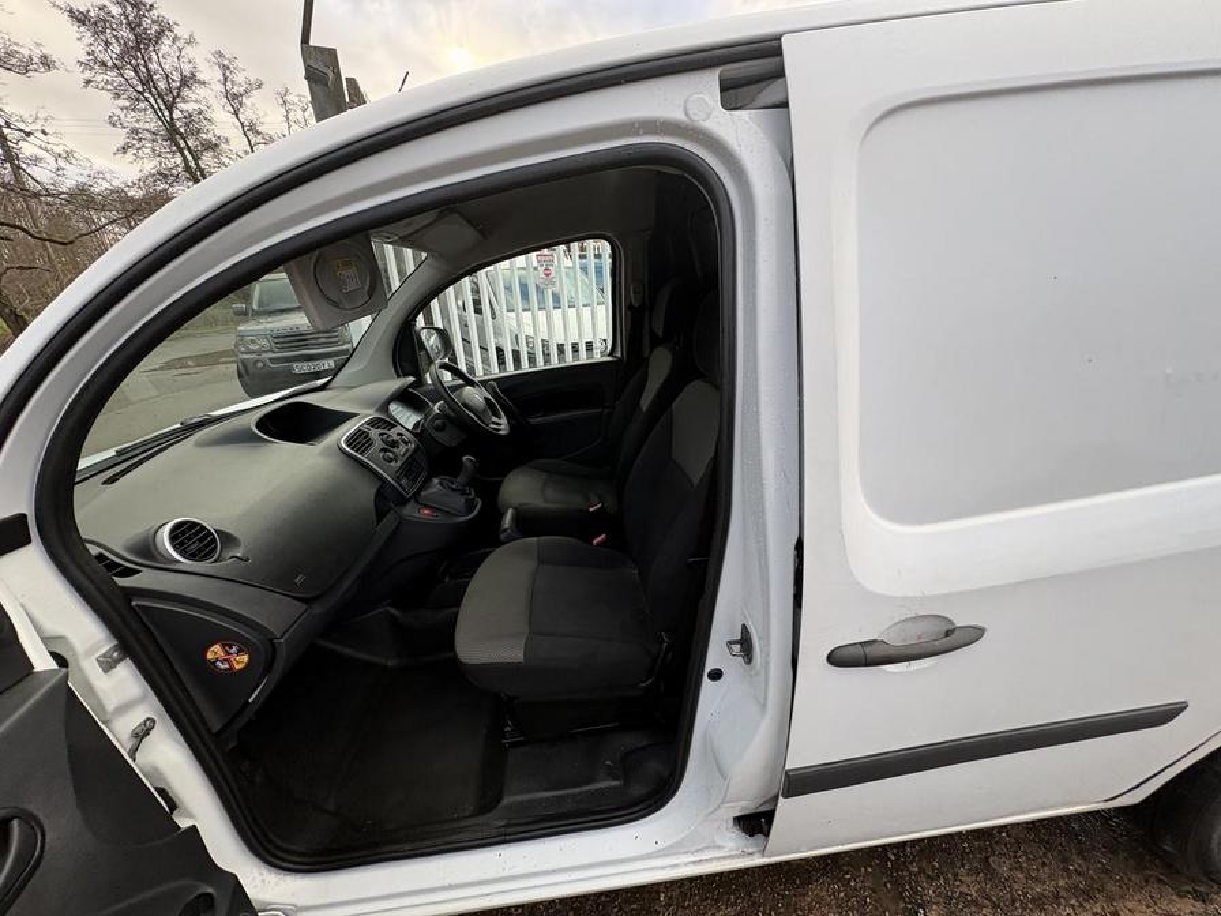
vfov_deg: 85.7
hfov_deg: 102.1
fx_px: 494
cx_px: 610
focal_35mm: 14
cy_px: 458
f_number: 2.2
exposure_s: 1/99
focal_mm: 2.22
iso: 40
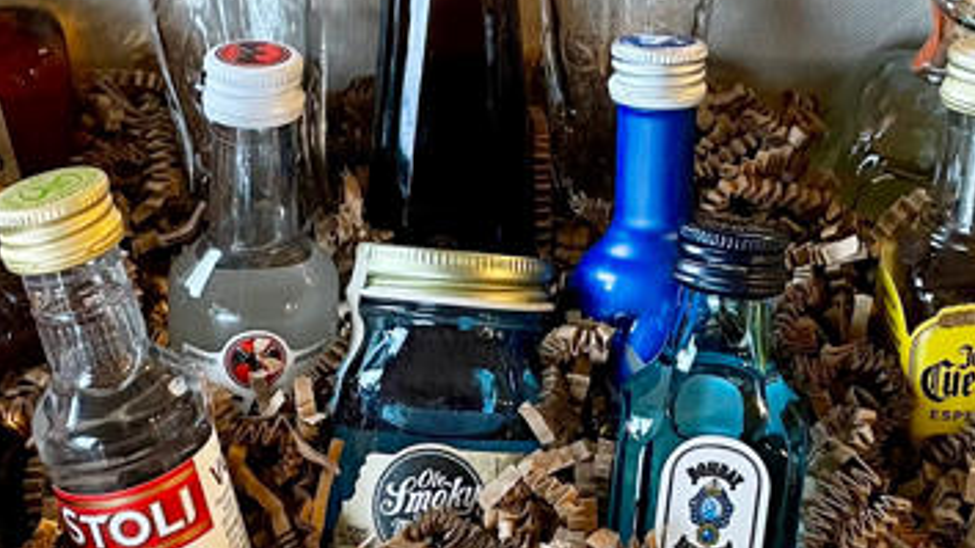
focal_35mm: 72
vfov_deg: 16.7
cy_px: 158
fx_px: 1861
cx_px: 485
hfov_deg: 29.4
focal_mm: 4.2
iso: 400
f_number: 1.6
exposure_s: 1/40
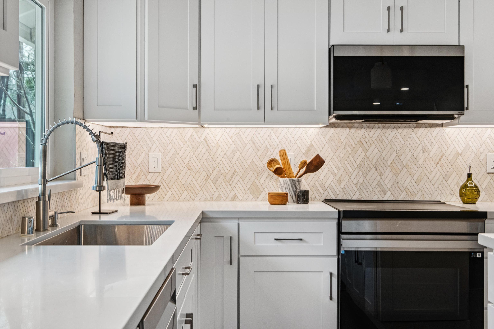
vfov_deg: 30.5
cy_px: 164
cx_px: 247
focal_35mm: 44
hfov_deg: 44.5
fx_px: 604
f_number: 11
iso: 640
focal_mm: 44
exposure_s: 1/40
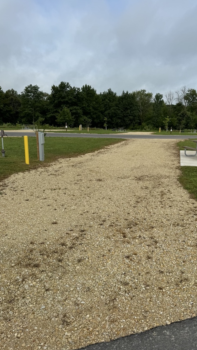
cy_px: 178
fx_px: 251
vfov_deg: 69.9
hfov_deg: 42.3
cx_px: 132
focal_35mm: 27
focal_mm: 6.76
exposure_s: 1/3413
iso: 80
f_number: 1.78
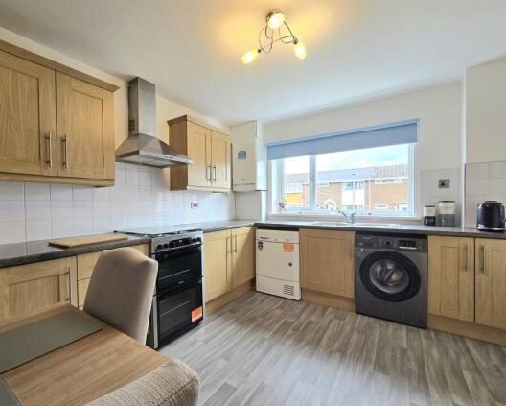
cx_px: 232
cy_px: 203
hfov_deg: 100.5
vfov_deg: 88.0
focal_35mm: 14
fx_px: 210
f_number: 2.2
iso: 64
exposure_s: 1/101
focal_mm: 2.2
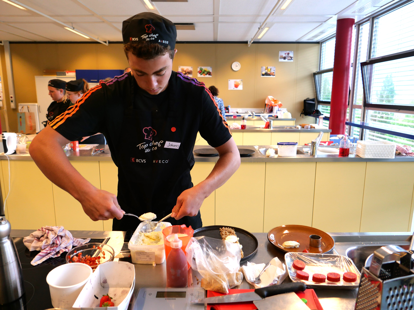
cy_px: 155
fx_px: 287
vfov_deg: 56.8
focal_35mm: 24
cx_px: 207
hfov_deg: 71.6
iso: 200
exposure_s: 1/125
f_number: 1.7
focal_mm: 10.9
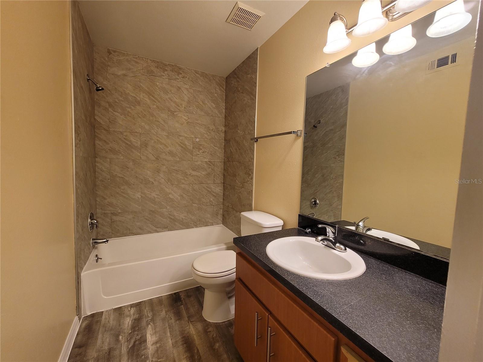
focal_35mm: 13
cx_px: 242
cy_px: 181
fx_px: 181
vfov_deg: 89.9
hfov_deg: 106.2
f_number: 2.2
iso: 250
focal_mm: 2.2
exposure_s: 1/59
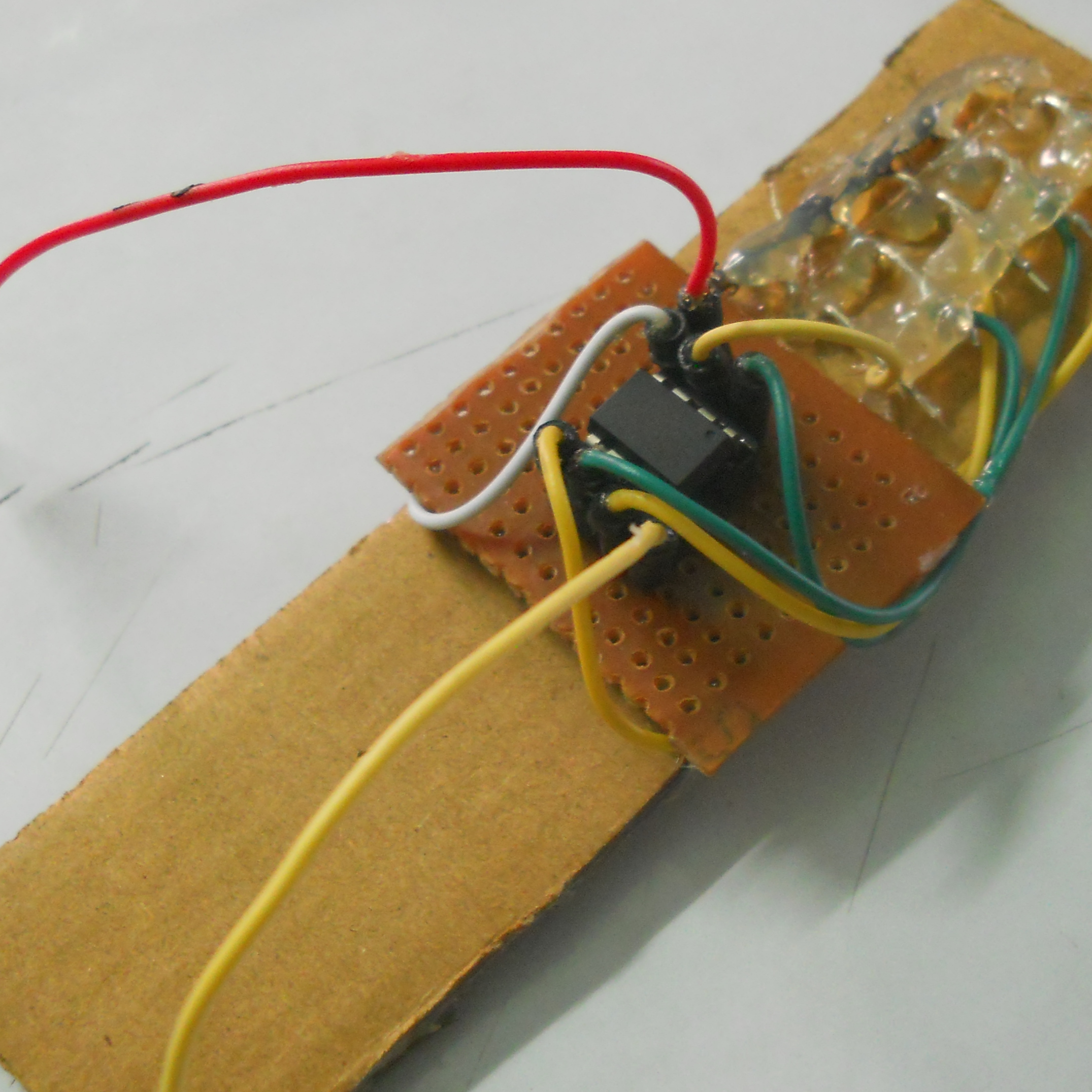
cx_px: 597
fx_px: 1963
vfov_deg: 31.1
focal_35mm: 55
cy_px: 516
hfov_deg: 31.1
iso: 400
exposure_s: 1/13
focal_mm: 6.72
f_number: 3.1
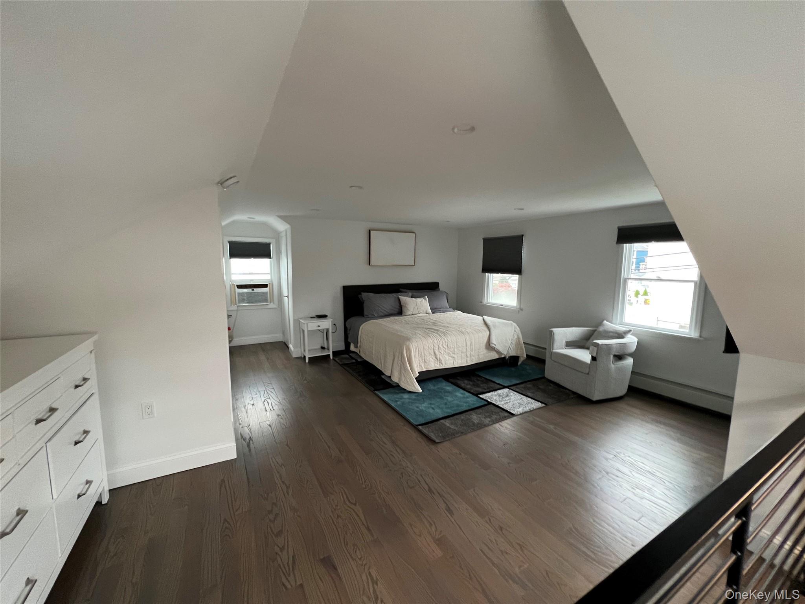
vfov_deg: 89.9
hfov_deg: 106.2
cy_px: 302
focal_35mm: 13
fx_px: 302
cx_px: 402
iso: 250
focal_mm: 1.57
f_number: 1.8
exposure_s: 1/60
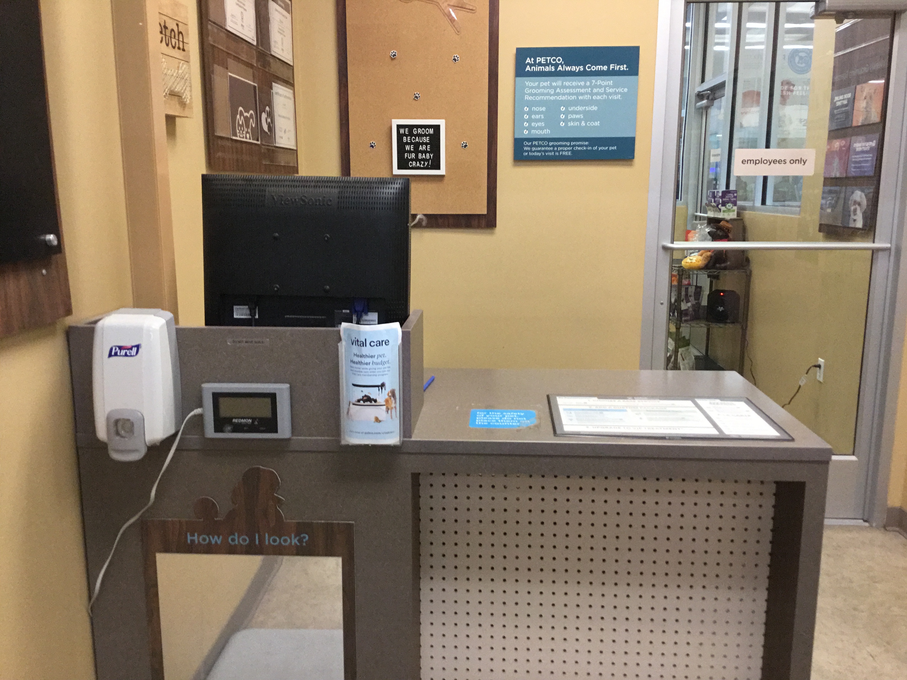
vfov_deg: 45.4
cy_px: 340
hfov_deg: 58.4
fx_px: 812
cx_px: 454
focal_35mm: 31
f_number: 2.4
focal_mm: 3.3
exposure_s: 1/30
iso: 200
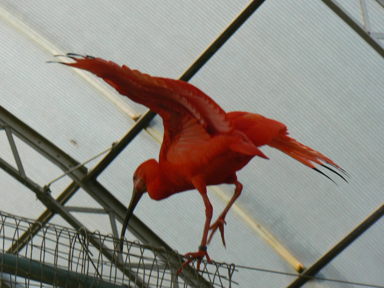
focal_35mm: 218
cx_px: 193
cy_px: 139
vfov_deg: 6.8
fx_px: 2418
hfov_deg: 9.1
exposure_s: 1/160
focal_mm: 34.8
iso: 80
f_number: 5.6
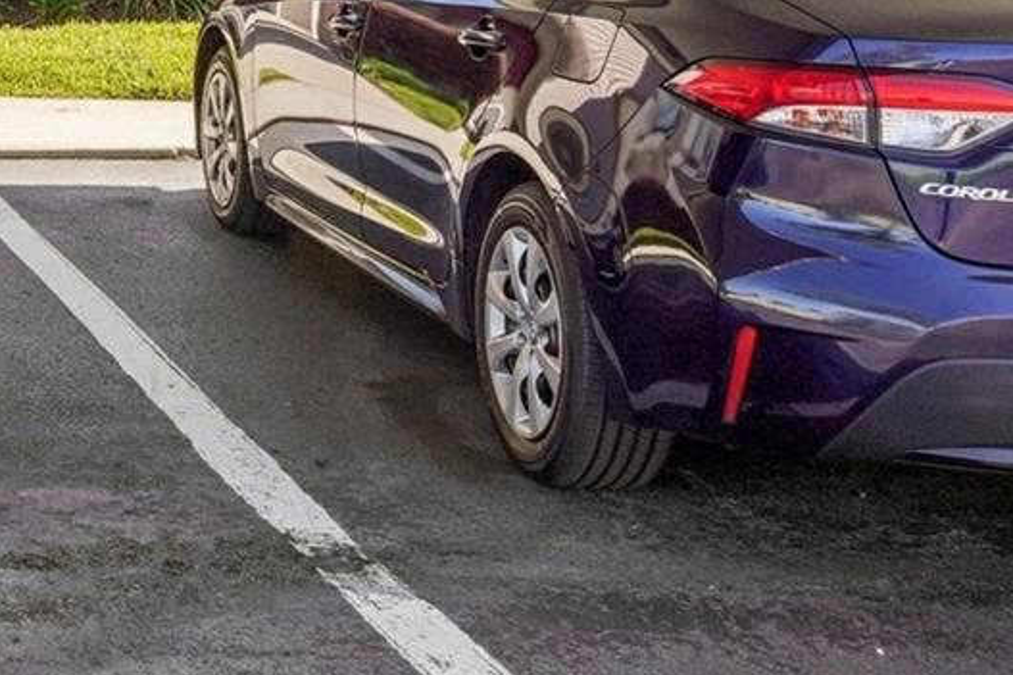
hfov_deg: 21.2
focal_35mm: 82
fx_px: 2307
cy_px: -100
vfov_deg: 16.1
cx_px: -479
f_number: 8
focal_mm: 18
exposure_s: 1/90
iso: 100
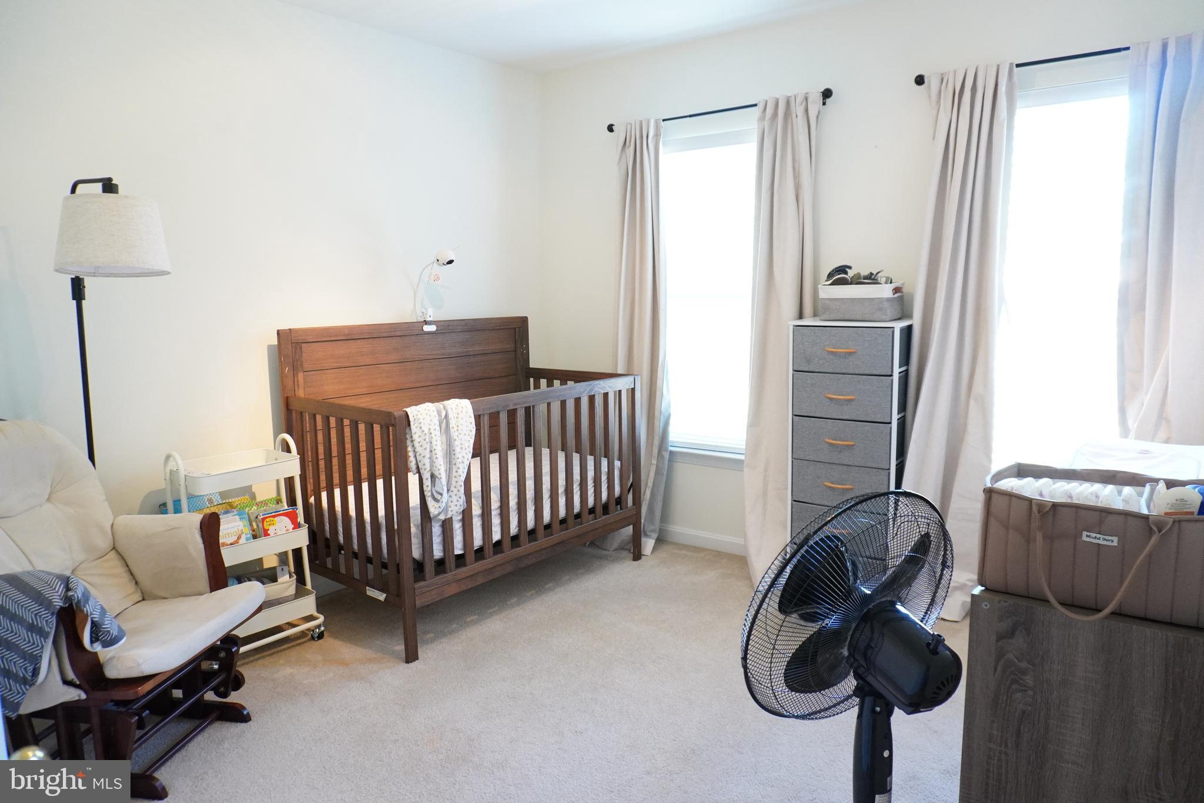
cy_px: 402
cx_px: 602
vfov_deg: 53.1
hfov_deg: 73.7
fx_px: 803
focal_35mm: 24
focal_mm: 16
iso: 2000
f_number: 4.5
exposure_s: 1/50
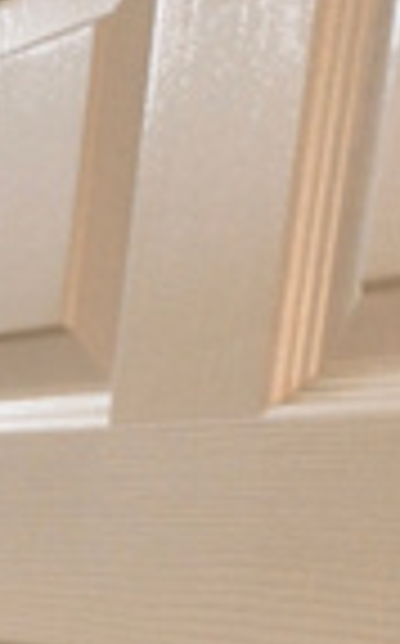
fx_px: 1907
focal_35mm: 109
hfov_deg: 8.9
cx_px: -917
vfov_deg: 16.9
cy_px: 1036
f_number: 1.57
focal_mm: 6.54
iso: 385
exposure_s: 1/60
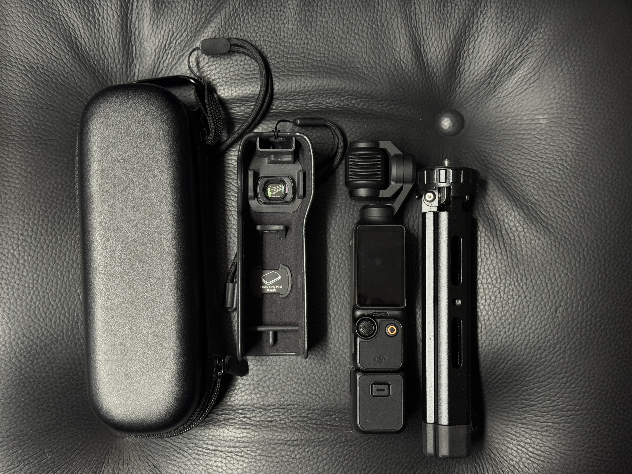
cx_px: 316
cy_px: 237
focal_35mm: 48
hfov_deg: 39.7
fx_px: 876
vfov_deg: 30.3
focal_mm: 6.76
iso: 200
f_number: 1.78
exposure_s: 1/50
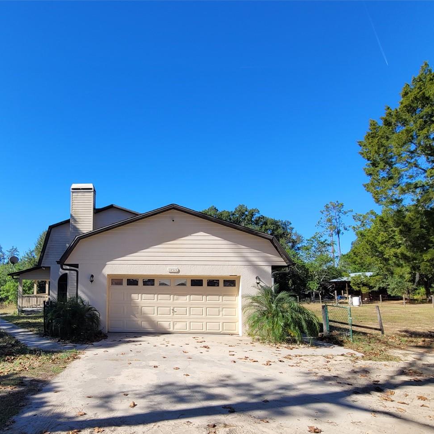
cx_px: 143
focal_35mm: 19
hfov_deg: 75.1
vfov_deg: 76.4
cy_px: 269
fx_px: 270
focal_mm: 2.2
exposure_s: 1/1235
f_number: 2.2
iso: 50
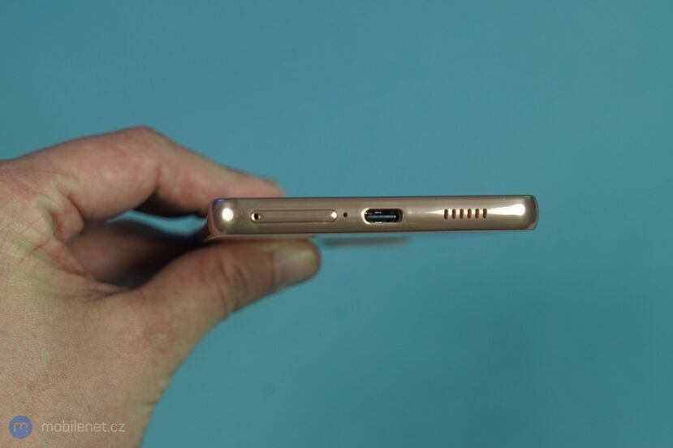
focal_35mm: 44
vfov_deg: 30.5
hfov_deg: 44.5
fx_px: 822
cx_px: 336
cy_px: 224
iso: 800
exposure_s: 1/160
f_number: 5.6
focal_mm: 44
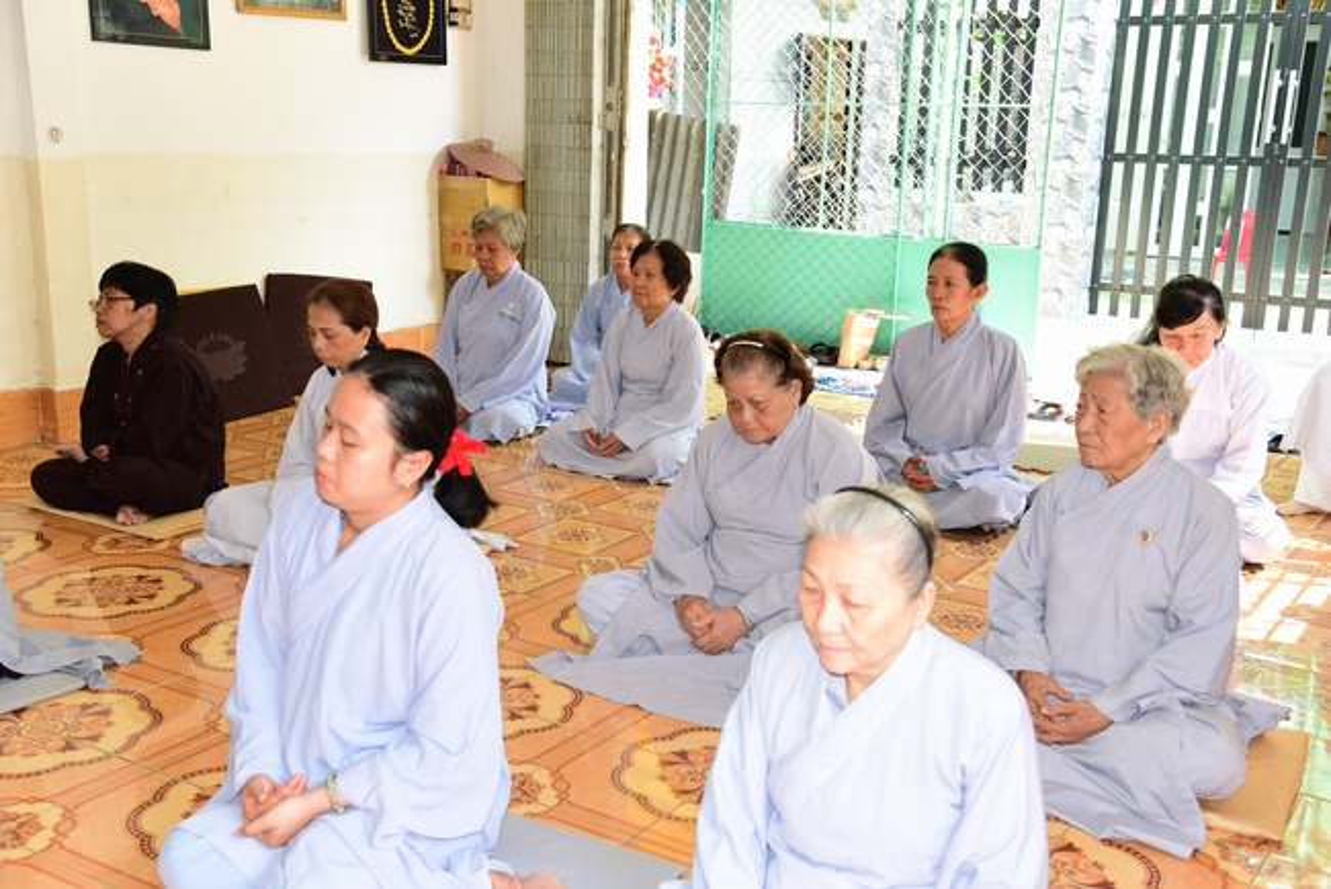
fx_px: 1479
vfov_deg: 33.4
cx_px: 666
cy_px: 444
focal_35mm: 40
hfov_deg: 48.4
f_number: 5
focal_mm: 40
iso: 1000
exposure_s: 1/125
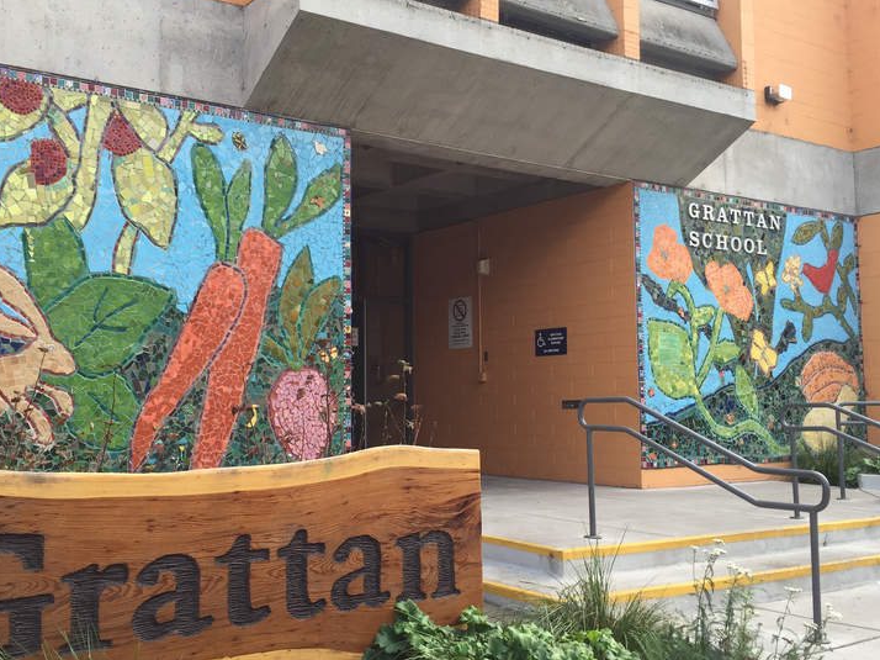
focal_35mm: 39
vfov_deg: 36.8
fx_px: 991
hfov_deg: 47.8
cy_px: 316
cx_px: 389
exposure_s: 1/169
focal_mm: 4.15
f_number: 2.2
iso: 32
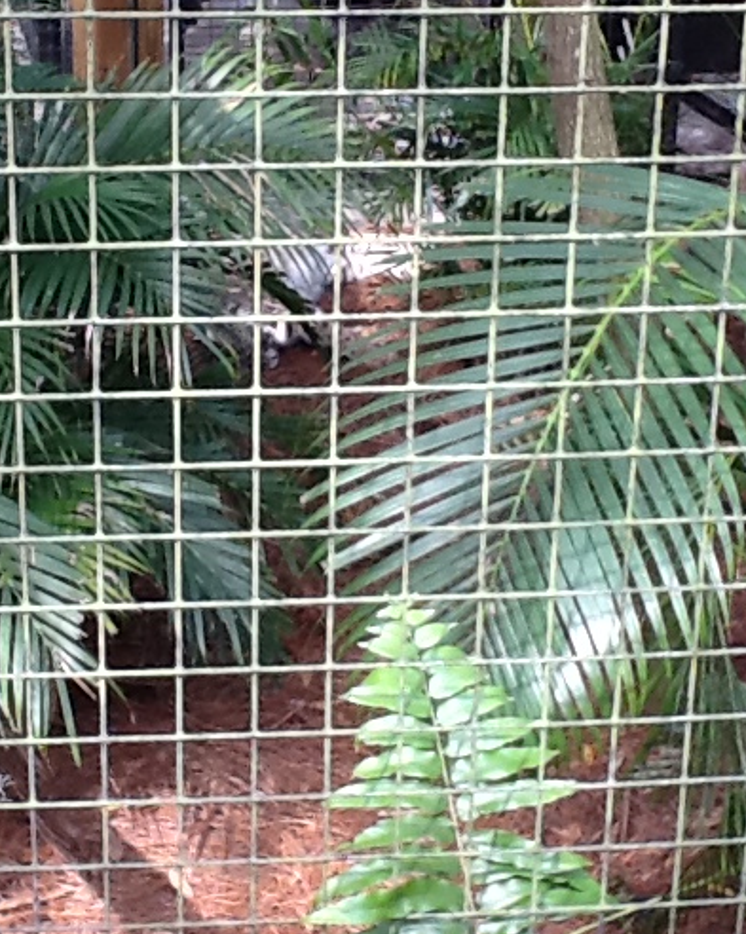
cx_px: 230
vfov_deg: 30.8
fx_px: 1685
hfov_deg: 24.8
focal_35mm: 61
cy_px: 340
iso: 80
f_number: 2.4
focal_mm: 2.03
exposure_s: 1/120
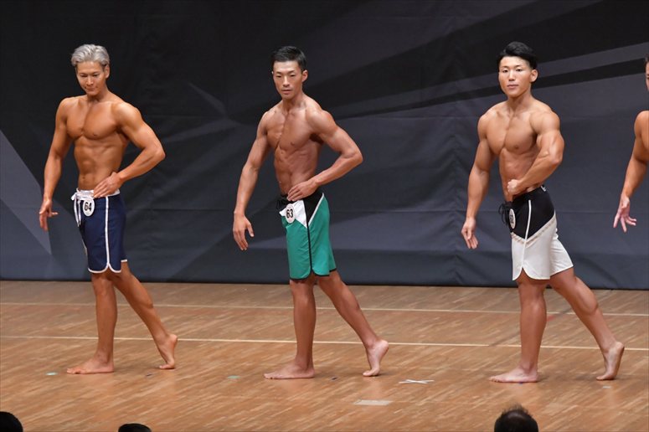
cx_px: 324
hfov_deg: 8.1
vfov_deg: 5.4
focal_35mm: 255
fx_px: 4595
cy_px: 216
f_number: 5.6
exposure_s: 1/400
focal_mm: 170
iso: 6400
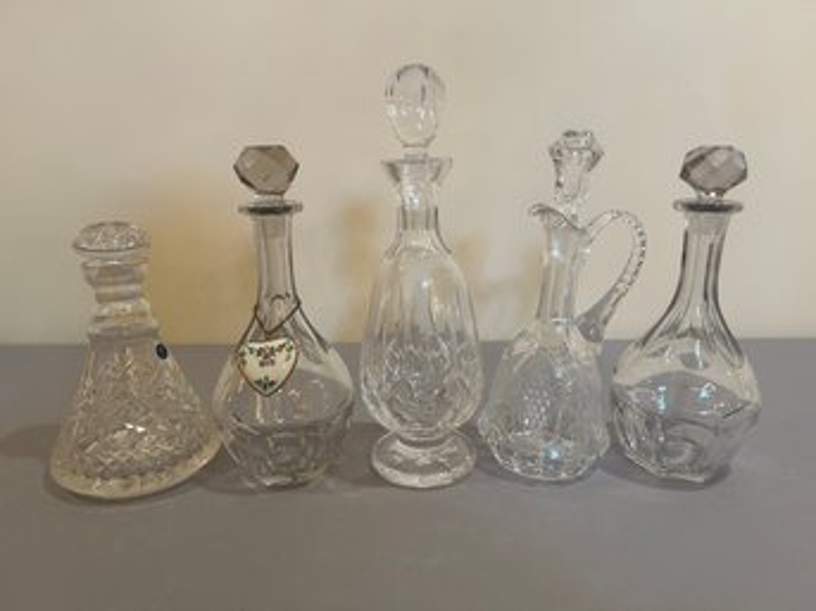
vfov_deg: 53.0
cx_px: 408
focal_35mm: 26
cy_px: 306
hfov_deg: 67.3
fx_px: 613
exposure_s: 1/60
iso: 100
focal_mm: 5.7
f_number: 1.5
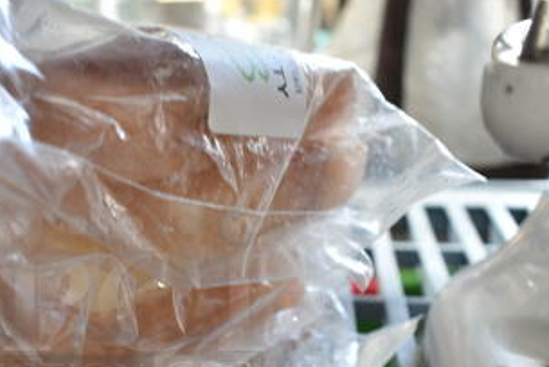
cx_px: 133
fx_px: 916
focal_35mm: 60
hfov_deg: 32.7
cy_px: 299
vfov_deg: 22.3
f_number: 3.5
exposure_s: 1/30
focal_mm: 20
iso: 280
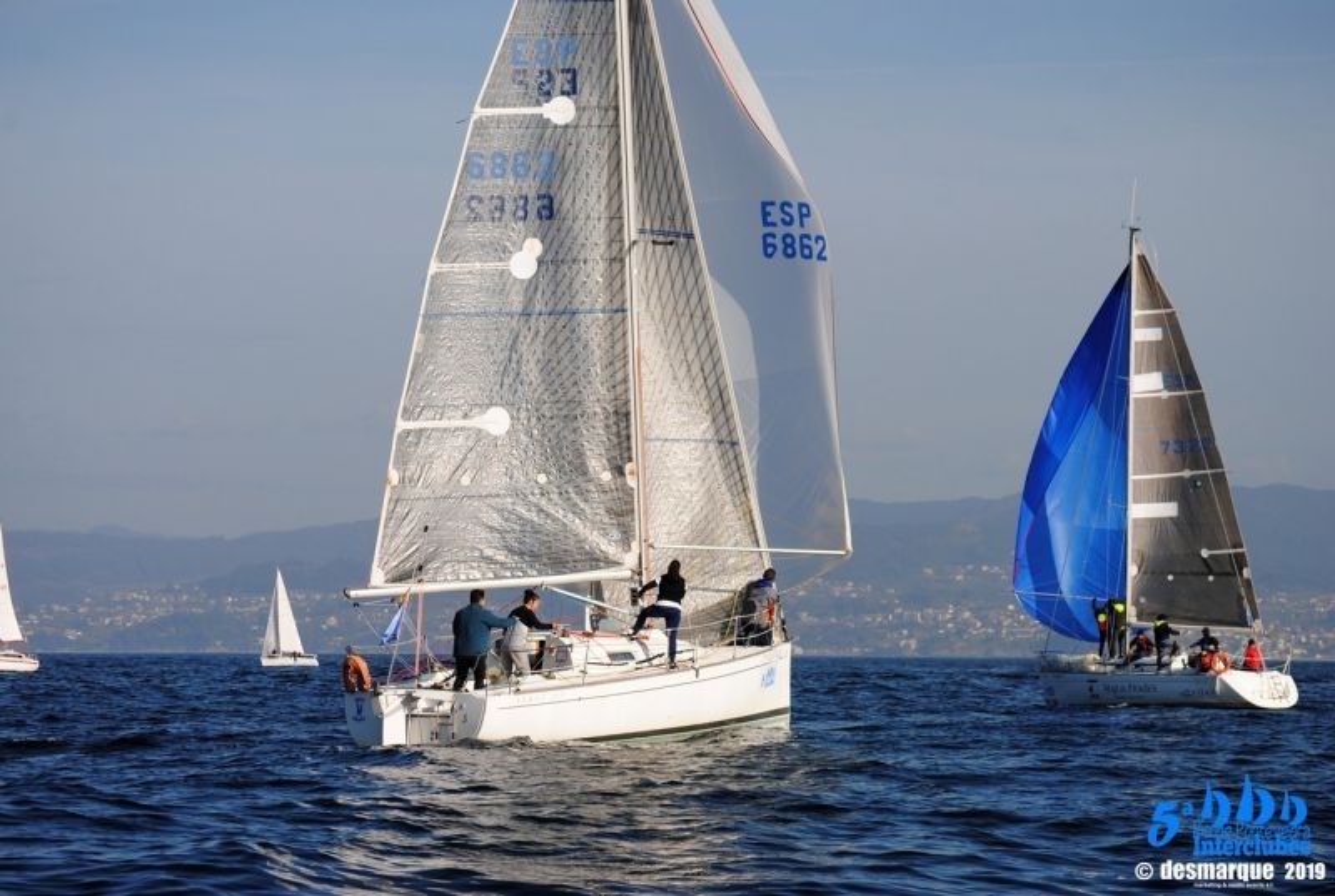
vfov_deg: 11.5
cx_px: 668
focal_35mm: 120
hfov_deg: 17.0
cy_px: 448
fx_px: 4459
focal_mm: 80
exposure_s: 1/640
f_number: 6.3
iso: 100
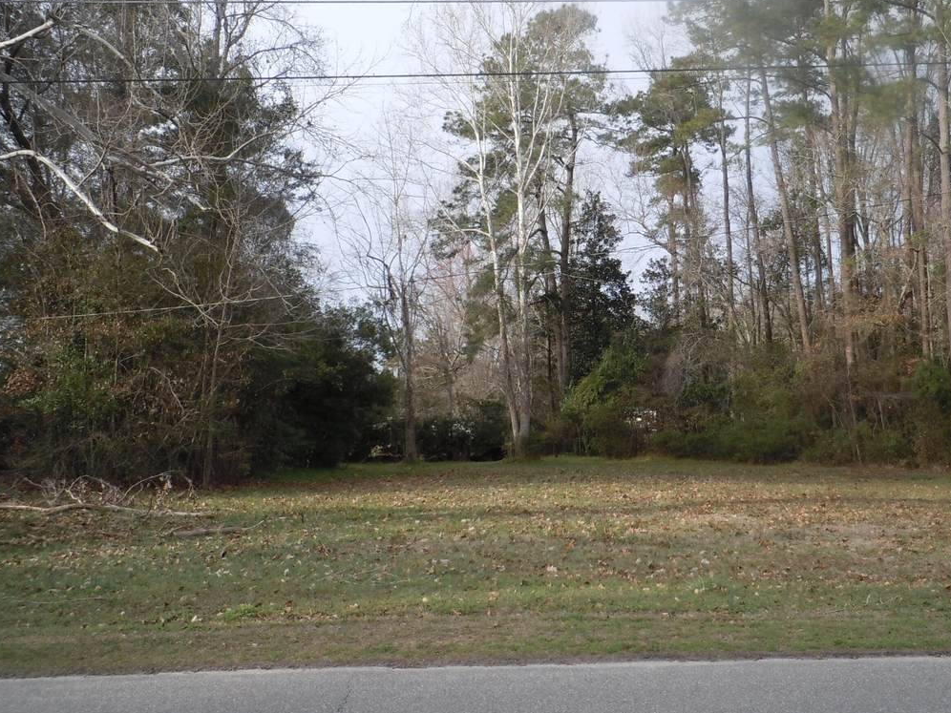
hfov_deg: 51.0
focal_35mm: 36
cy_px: 315
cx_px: 576
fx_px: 989
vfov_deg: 39.6
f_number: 3.7
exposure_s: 1/250
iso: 100
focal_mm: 5
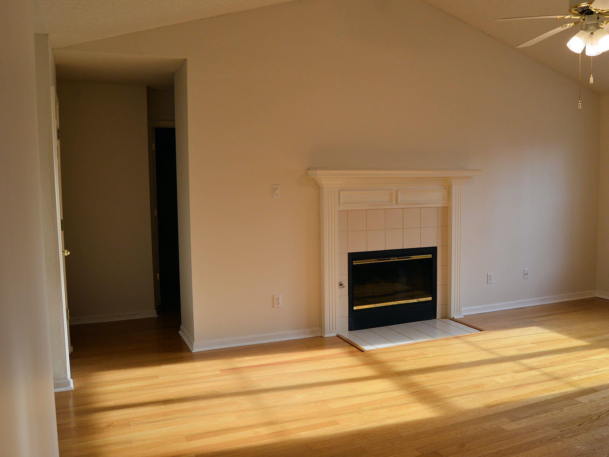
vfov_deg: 46.8
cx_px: 347
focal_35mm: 30
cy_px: 224
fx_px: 528
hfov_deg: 59.7
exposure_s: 1/125
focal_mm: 18
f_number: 5.6
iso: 320
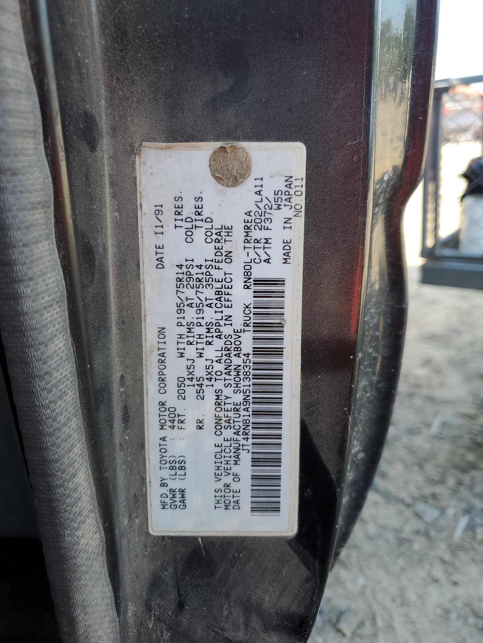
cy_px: 322
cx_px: 242
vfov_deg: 67.3
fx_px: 484
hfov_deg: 53.1
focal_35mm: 26
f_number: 1.5
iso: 50
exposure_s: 1/185
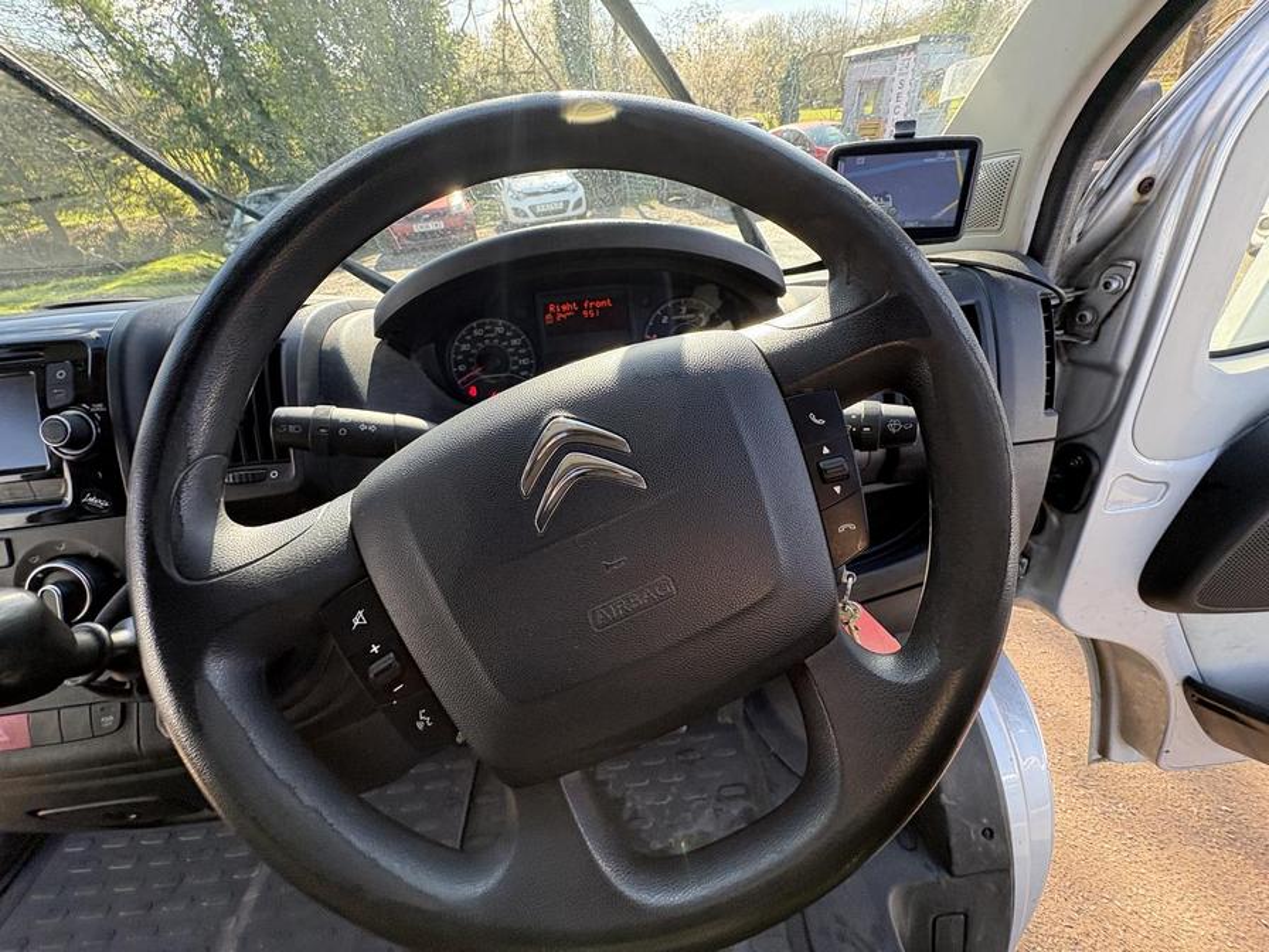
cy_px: 476
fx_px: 513
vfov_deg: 85.7
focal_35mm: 14
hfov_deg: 102.1
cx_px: 634
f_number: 2.2
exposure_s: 1/137
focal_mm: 2.22
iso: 125
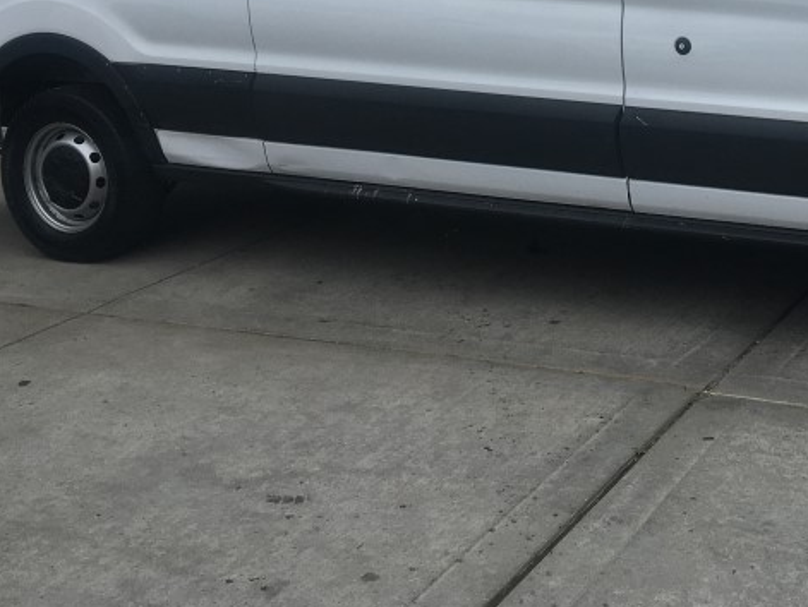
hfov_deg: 30.1
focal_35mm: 63
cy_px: -15
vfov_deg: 22.3
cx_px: 626
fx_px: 1472
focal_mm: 4.15
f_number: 2.2
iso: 25
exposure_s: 1/1202
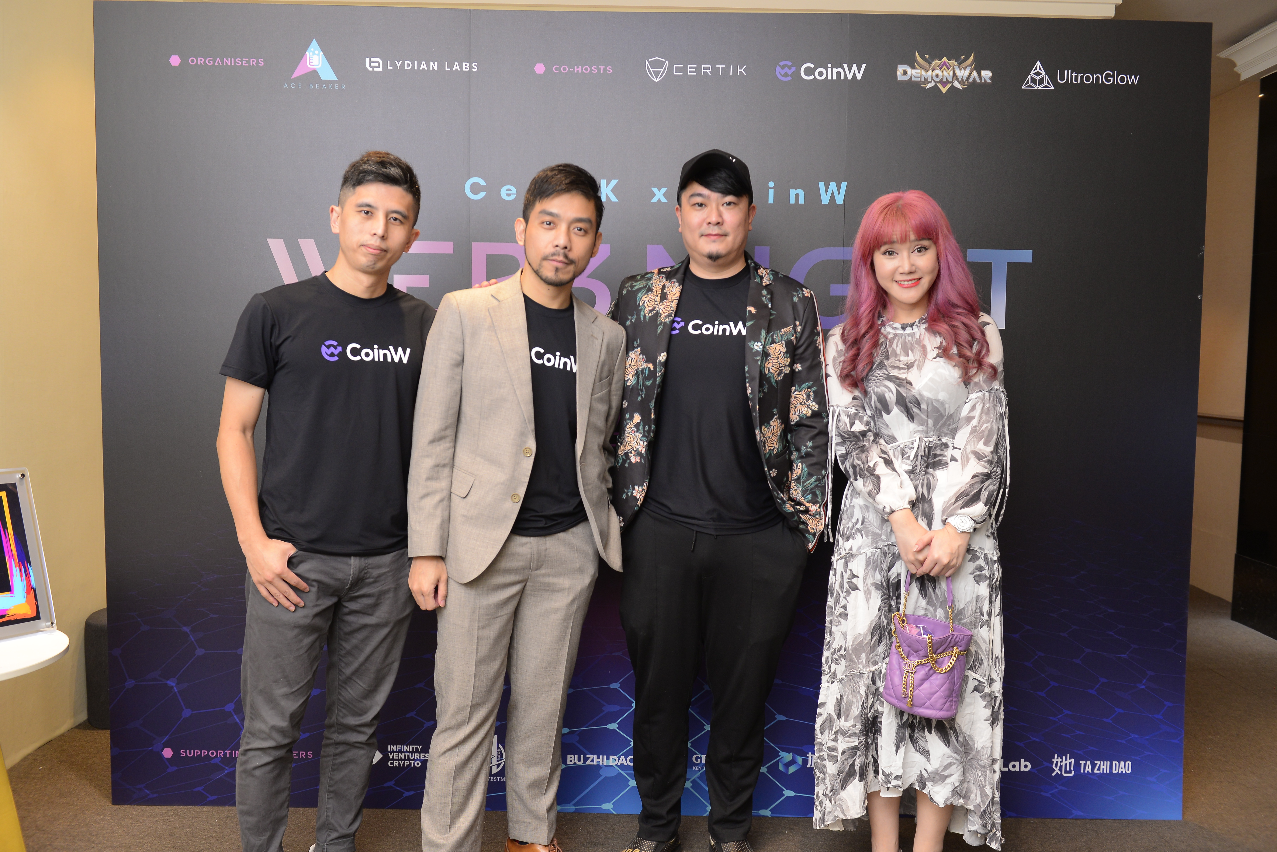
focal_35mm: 32
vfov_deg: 41.1
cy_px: 426
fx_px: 1135
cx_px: 638
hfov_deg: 58.7
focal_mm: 32
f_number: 4.5
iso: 800
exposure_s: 1/80
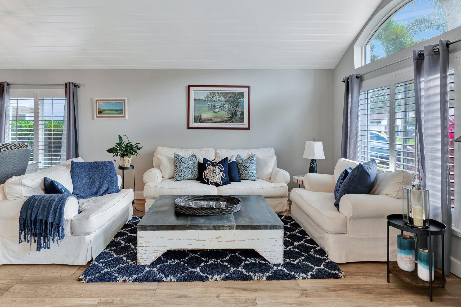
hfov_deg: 83.9
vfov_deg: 61.5
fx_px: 256
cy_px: 127
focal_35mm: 20
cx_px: 216
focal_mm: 17
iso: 100
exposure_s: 1/2
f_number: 5.6
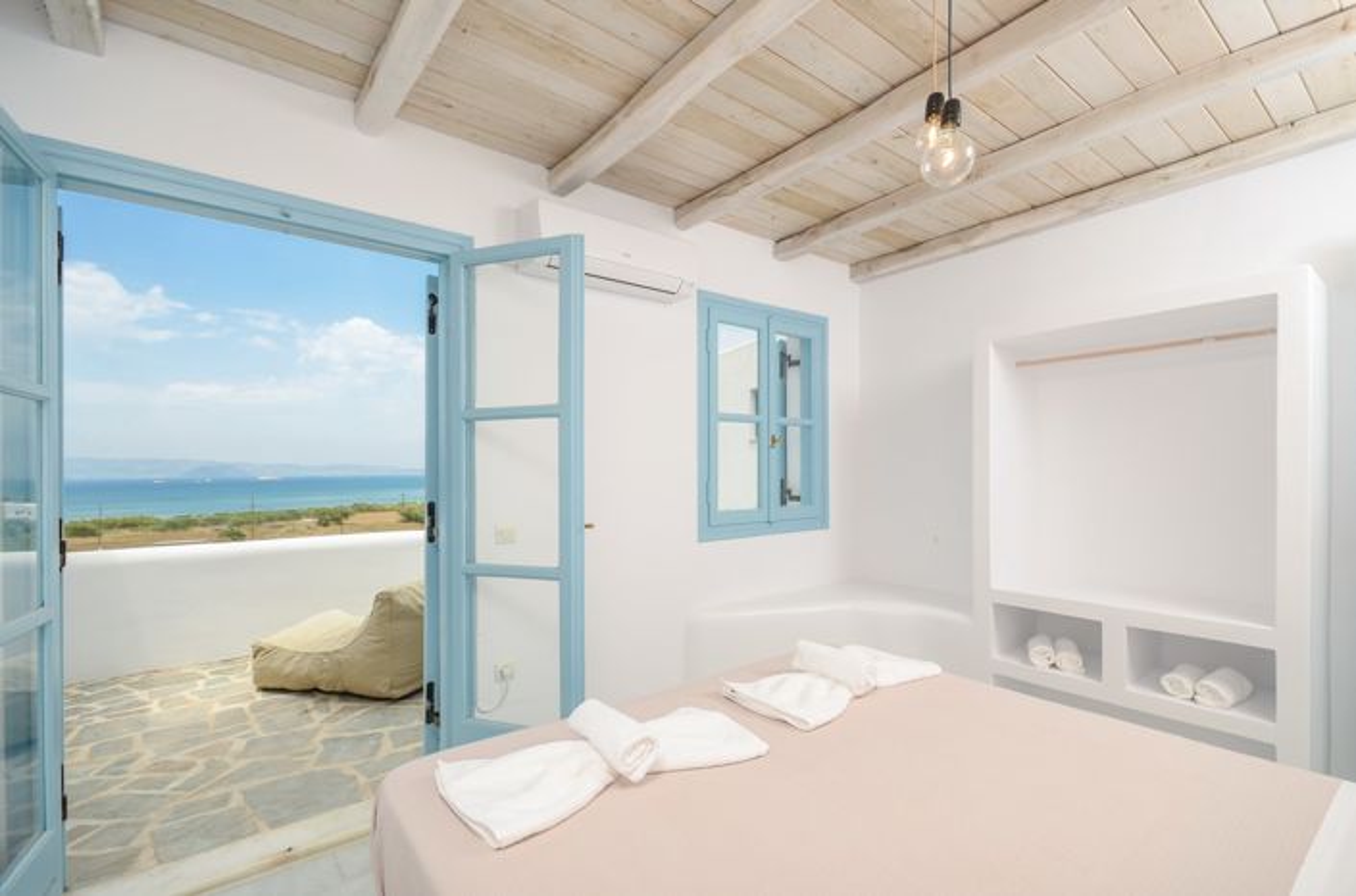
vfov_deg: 71.7
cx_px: 678
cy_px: 448
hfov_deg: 95.1
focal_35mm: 16
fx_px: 620
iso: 100
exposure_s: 1/250
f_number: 7.1
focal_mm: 11
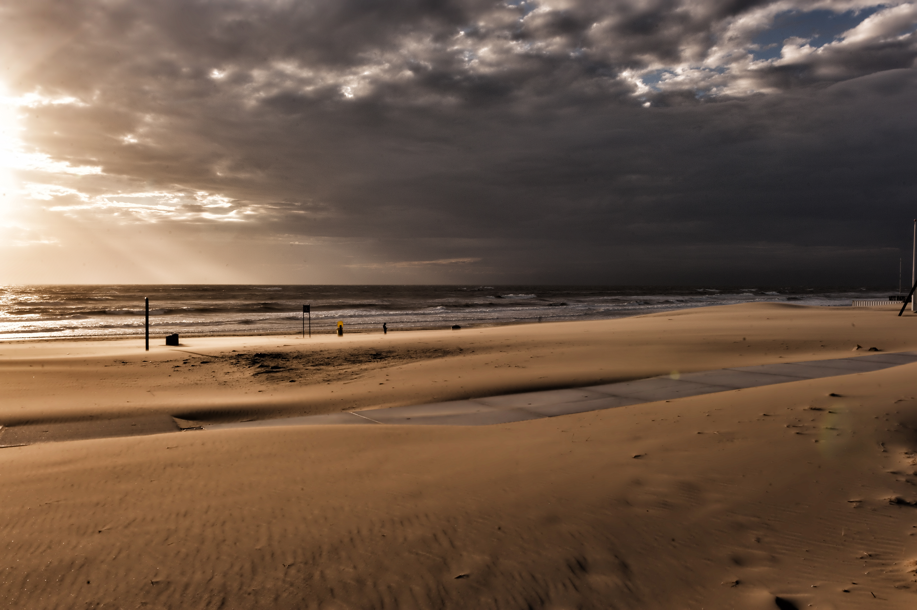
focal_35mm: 28
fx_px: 713
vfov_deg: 46.3
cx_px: 458
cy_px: 305
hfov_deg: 65.5
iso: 250
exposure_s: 1/125
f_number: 22
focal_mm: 28
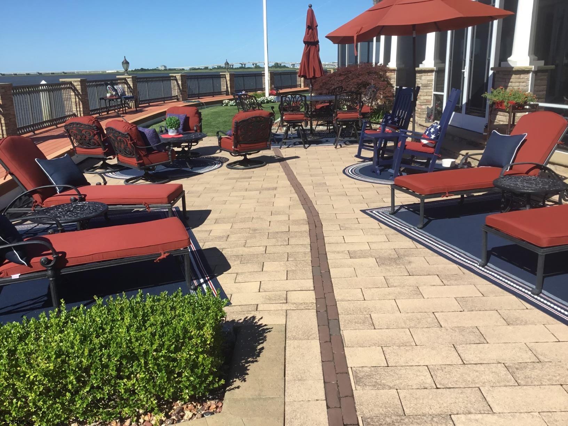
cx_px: 284
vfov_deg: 45.4
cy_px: 213
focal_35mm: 31
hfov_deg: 58.4
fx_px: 509
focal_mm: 3.3
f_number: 2.4
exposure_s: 1/1294
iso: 25
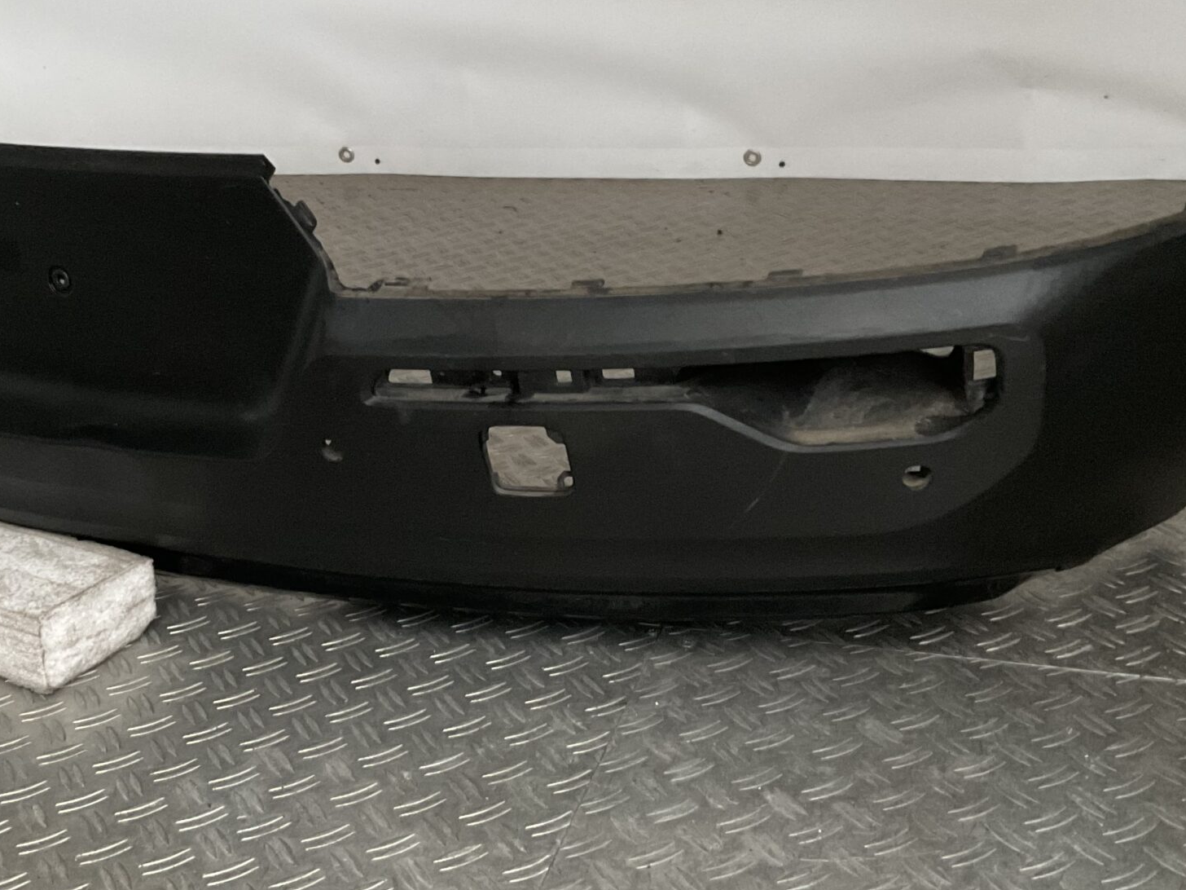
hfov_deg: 37.3
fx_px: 1747
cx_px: 472
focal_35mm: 51
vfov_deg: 28.5
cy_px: 372
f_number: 1.8
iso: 250
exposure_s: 1/30
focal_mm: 3
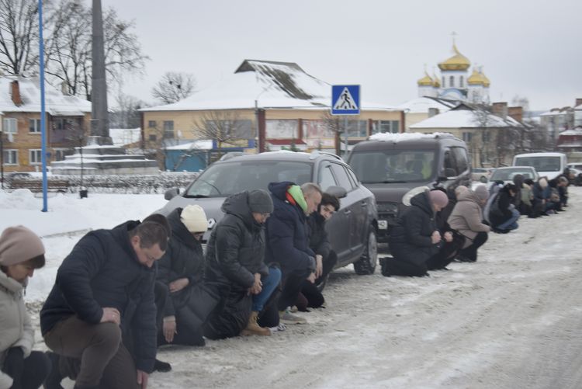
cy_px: 194
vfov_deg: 16.6
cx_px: 291
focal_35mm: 82
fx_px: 1334
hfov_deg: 24.6
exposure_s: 1/125
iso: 100
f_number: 5.6
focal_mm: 55
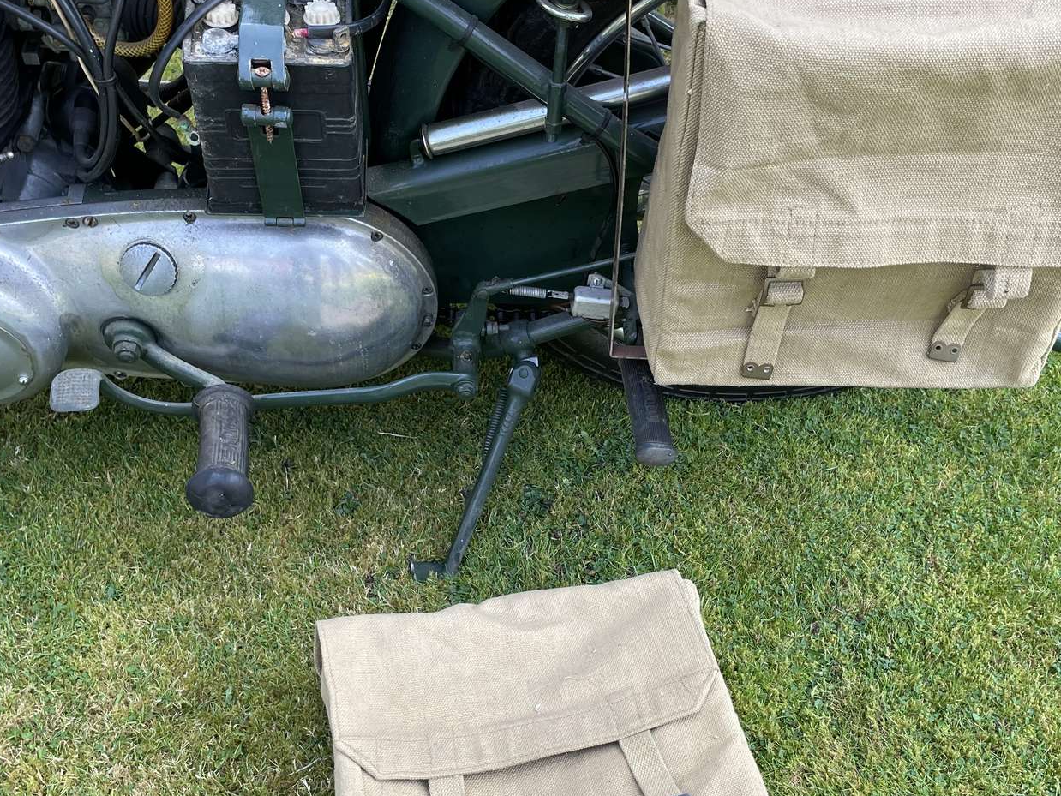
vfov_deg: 34.1
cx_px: 616
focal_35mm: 42
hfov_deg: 44.6
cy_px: 510
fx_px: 1288
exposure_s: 1/138
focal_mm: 4.2
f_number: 1.6
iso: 32
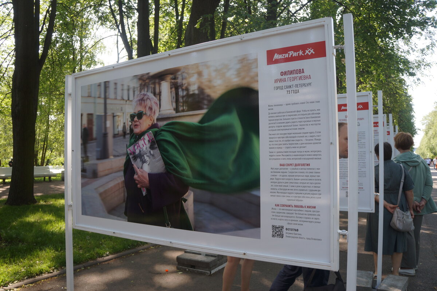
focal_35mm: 27
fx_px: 327
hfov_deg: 67.4
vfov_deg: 47.9
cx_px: 218
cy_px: 146
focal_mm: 18
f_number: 4.5
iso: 200
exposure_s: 1/200
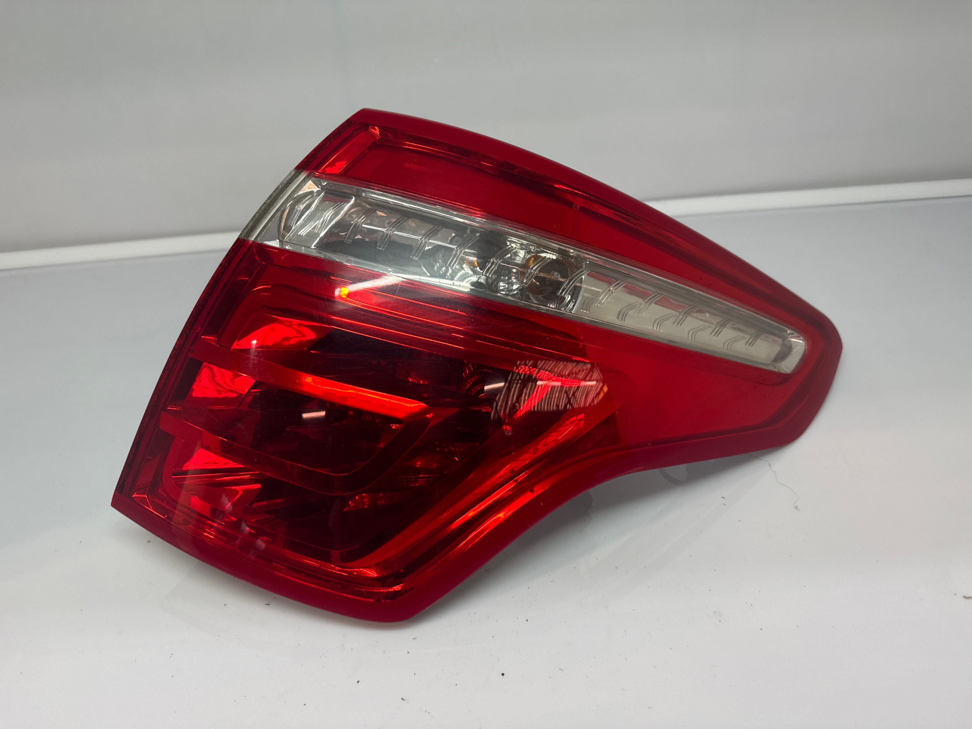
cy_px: 364
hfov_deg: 71.6
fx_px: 674
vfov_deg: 56.8
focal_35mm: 24
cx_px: 486
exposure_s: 1/100
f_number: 1.78
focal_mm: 6.76
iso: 125
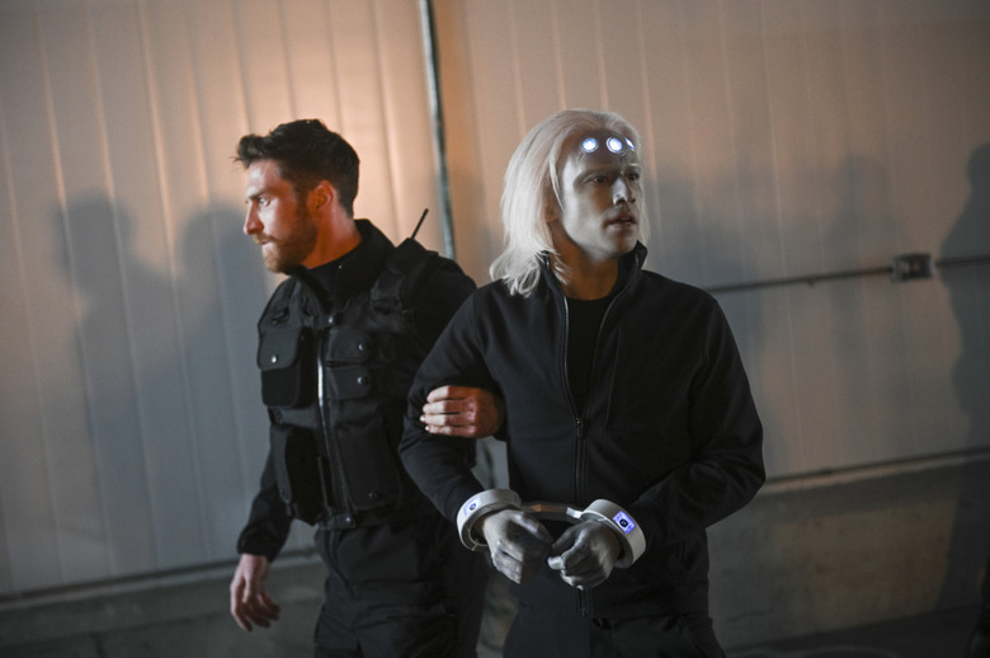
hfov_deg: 36.3
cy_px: 329
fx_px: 1511
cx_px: 495
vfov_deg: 24.6
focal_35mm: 55
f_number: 2.8
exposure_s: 1/125
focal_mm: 55
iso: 1600
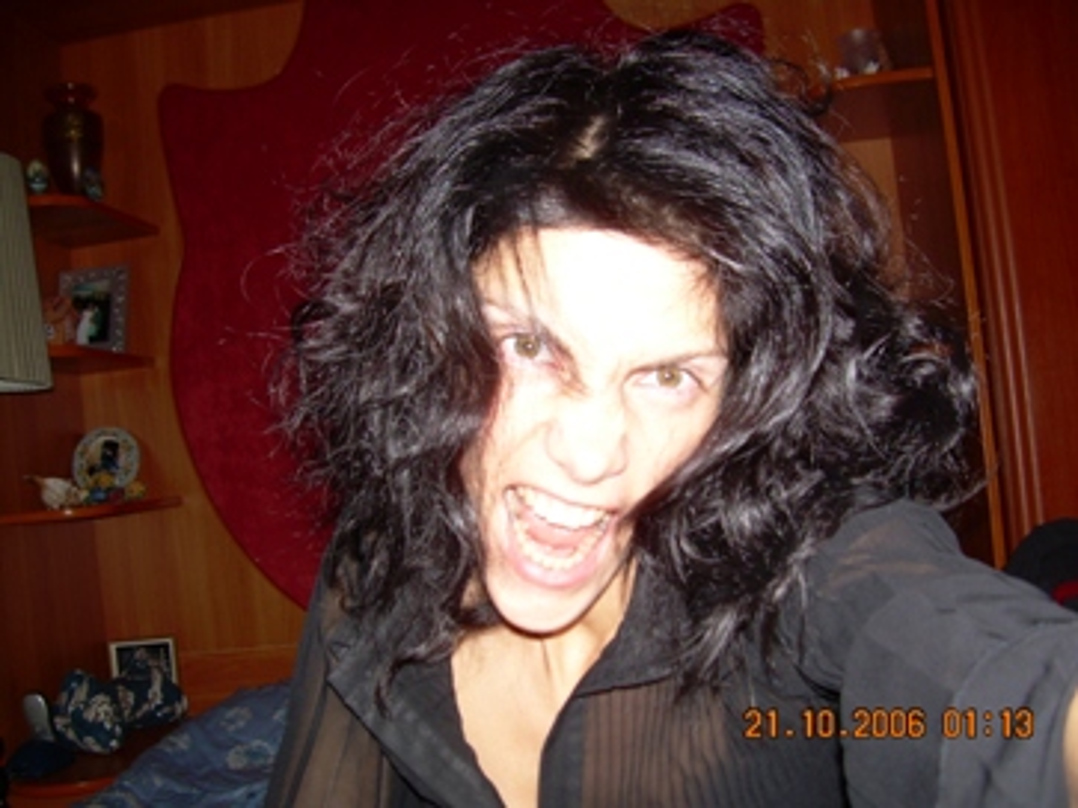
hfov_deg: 49.0
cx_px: 539
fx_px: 1183
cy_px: 404
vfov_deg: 37.7
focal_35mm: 38
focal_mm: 6.3
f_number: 2.8
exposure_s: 1/60
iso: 50
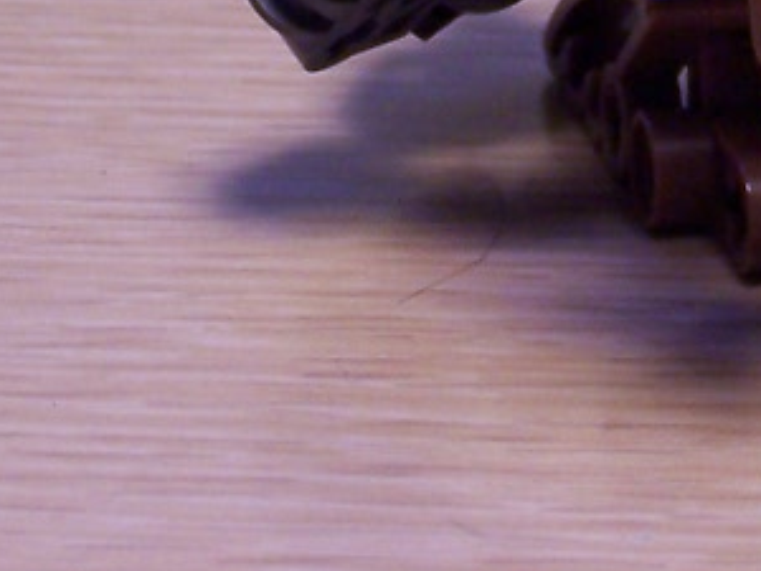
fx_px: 5892
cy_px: -365
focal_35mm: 268
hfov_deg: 7.3
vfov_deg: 5.5
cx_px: 898
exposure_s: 1/20
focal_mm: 11.1
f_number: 3.2
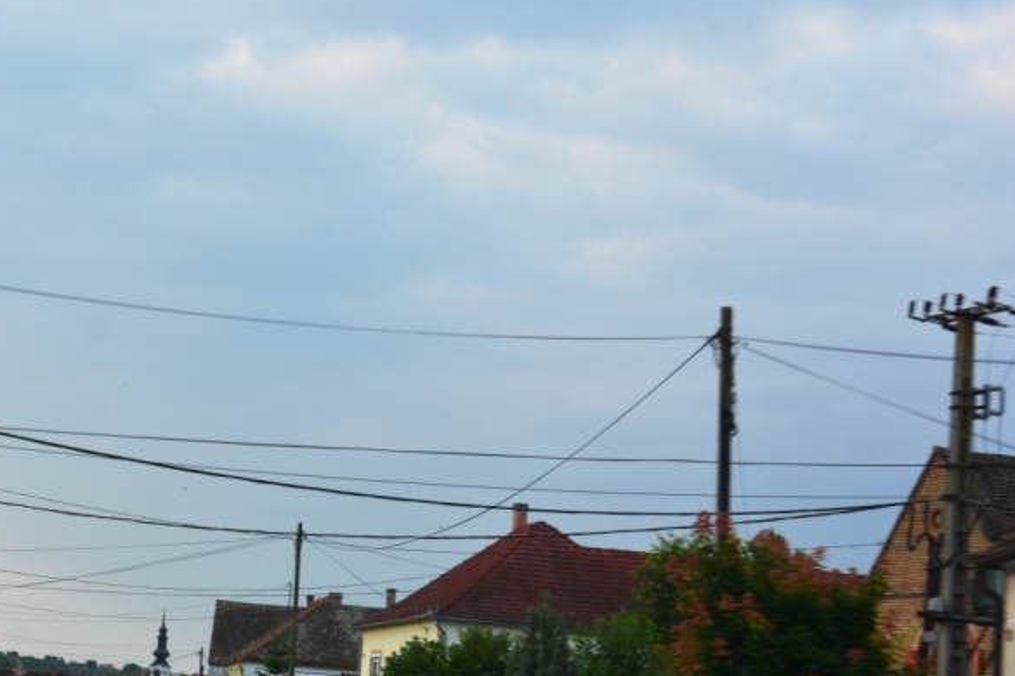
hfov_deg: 21.8
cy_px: 441
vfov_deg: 14.9
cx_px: 146
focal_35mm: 92
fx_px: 2590
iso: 200
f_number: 10
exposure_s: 1/60
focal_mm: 35
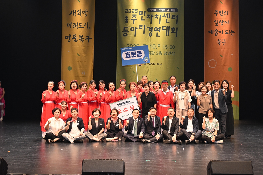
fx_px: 351
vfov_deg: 28.0
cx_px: 136
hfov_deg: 41.1
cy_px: 71
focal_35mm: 48
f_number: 5
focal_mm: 40
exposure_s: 1/160
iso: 1600
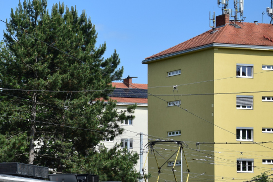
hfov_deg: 12.7
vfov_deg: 8.6
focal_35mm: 159
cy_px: 152
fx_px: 1208
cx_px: -25
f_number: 6.3
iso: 200
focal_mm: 45
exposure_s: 1/1000
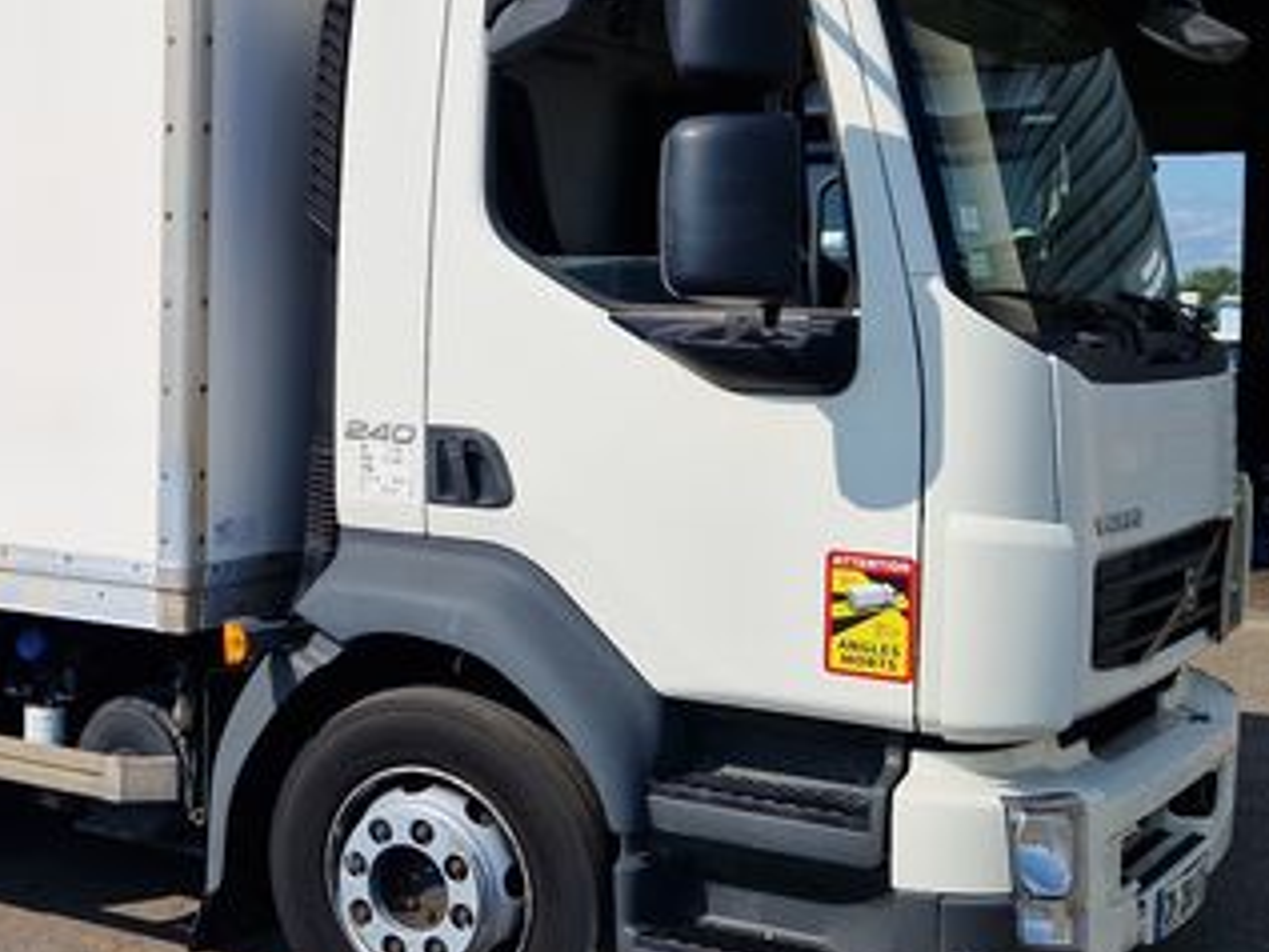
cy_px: 352
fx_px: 2127
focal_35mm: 58
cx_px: 80
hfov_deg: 31.4
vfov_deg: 25.2
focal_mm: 5.4
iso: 50
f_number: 1.8
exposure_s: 1/28571
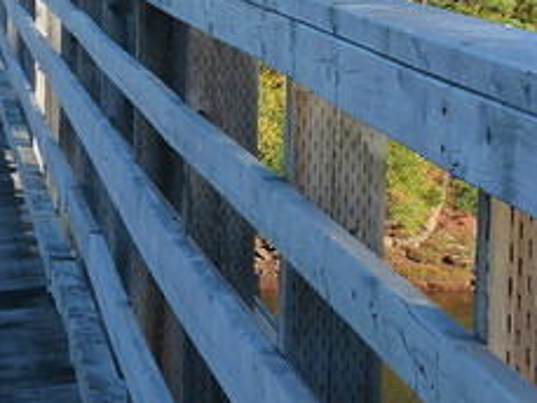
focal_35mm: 176
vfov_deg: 8.4
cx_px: -174
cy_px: 70
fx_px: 2732
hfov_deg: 10.9
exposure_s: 1/200
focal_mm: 11.1
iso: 160
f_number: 5.6
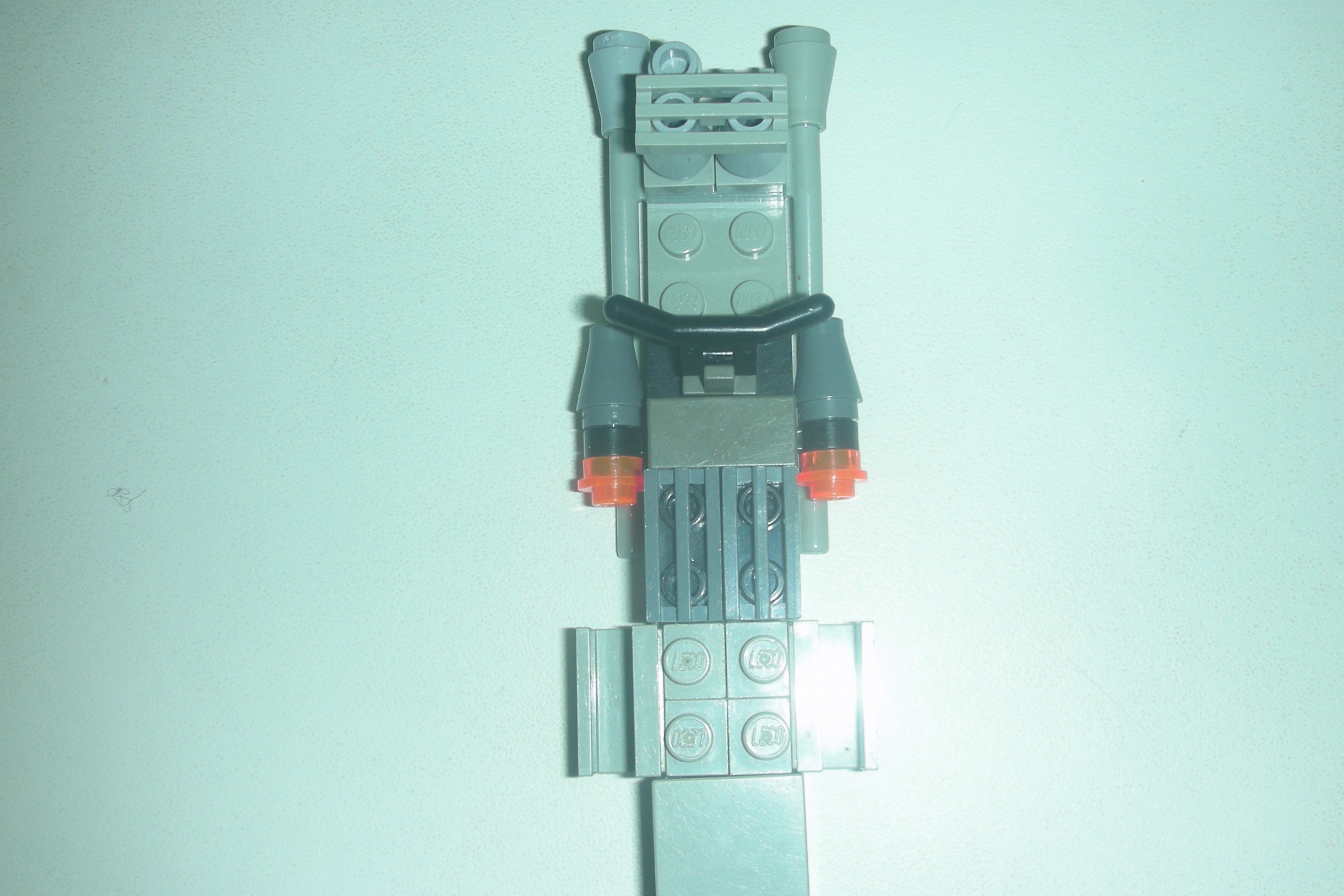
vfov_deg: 31.9
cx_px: 684
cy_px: 436
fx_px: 1568
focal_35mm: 42
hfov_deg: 46.4
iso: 50
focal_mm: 5.8
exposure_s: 1/60.1
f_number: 3
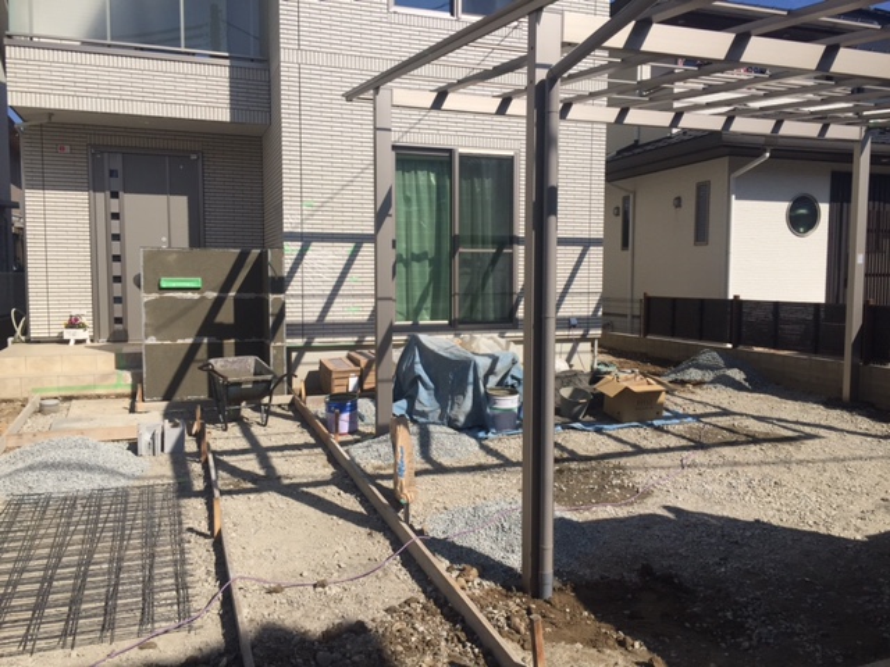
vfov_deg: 48.2
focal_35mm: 29
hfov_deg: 61.7
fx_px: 746
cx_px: 445
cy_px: 334
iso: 32
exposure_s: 1/3300
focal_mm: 4.15
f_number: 2.2
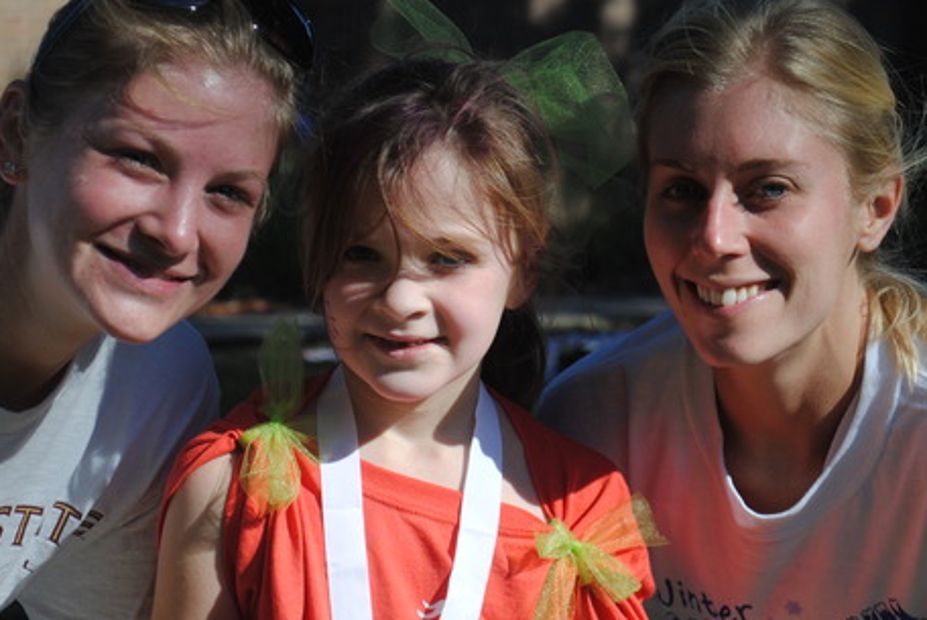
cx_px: 415
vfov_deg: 11.9
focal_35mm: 116
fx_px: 2982
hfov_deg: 17.7
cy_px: 264
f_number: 5.6
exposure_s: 1/800
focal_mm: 55
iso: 200
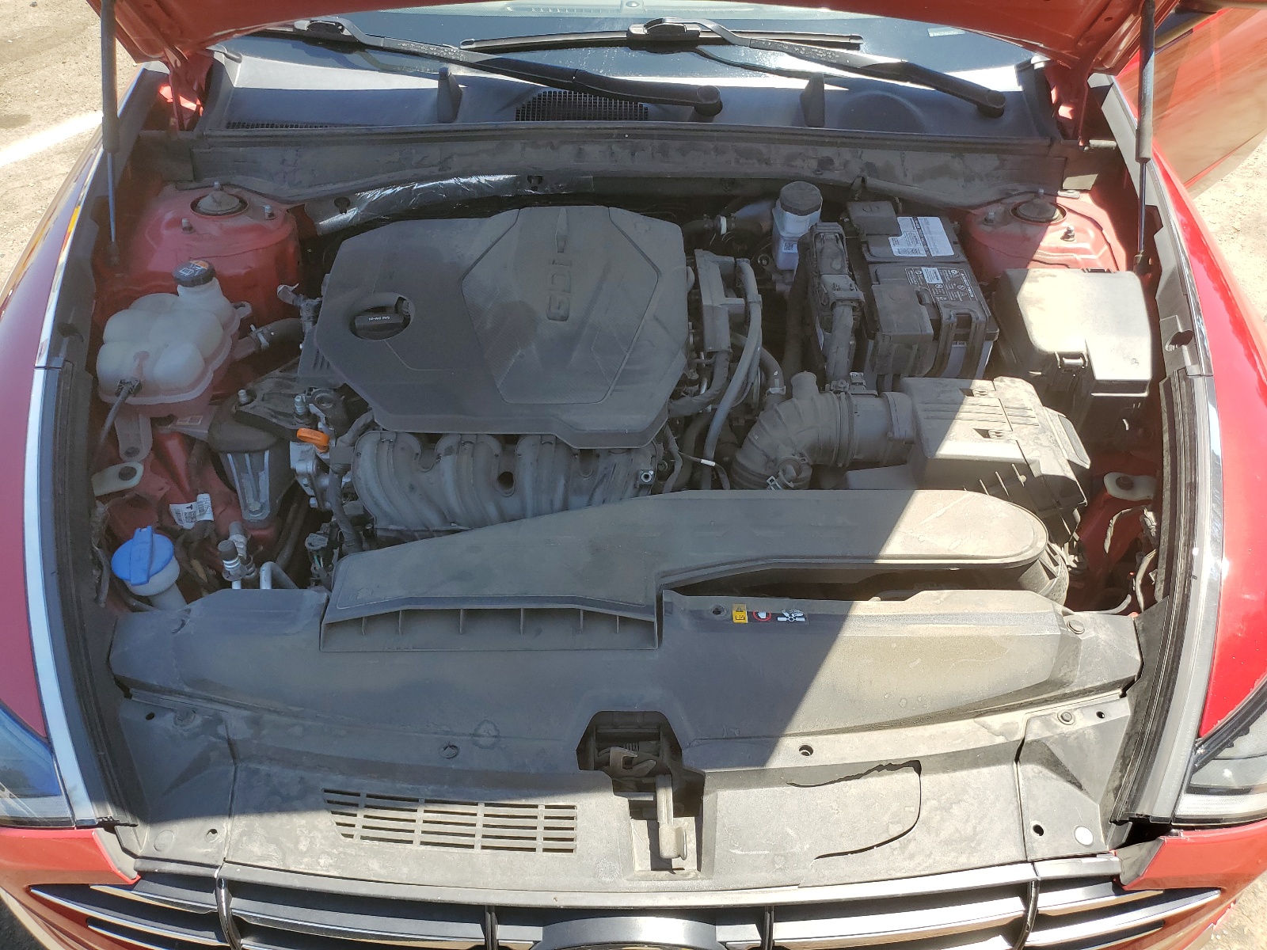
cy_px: 475
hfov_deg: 67.3
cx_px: 634
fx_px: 952
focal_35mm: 26
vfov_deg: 53.1
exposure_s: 1/714
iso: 50
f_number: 1.5
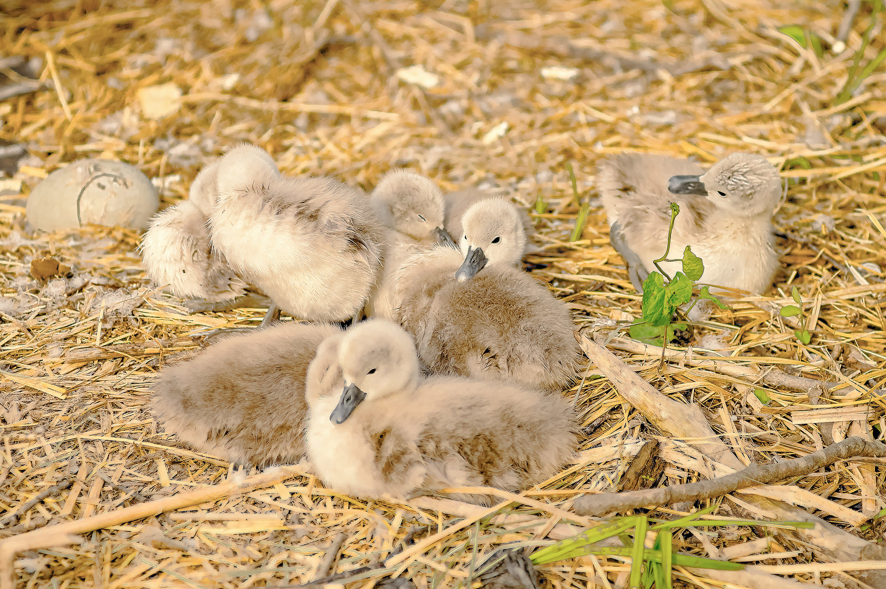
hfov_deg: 10.2
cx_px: 443
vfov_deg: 6.8
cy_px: 294
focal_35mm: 202
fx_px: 4967
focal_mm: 135
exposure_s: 1/1250
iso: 400
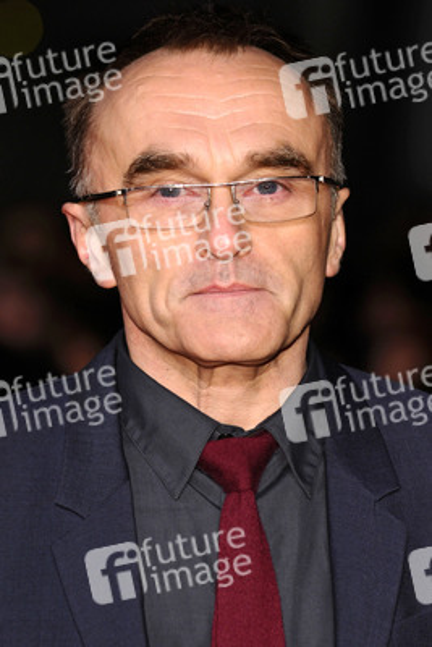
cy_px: 324
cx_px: 216
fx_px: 4721
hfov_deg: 5.2
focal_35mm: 262
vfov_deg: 7.8
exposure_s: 1/200
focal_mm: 175
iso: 320
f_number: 4.5
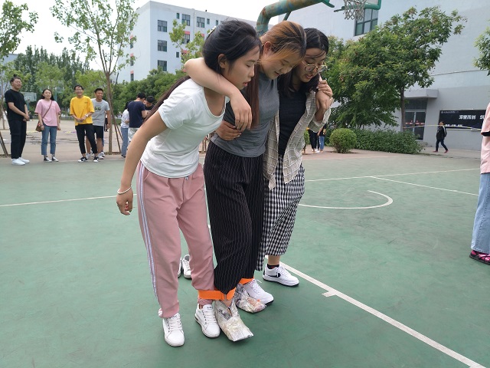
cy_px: 184
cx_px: 245
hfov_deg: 76.4
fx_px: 311
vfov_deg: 61.1
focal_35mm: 22
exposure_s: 1/496
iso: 50
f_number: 2
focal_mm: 3.79
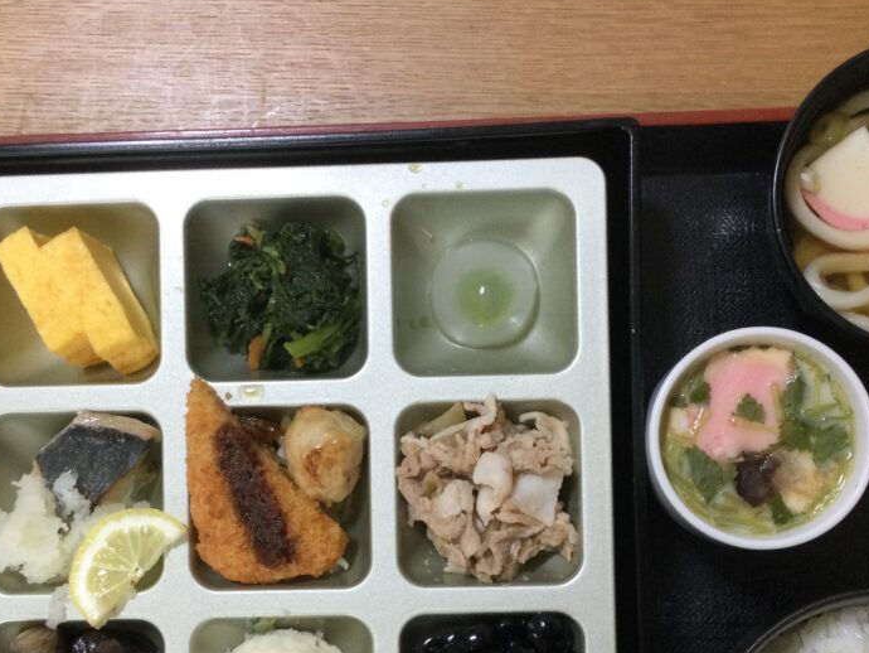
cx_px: 452
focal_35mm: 46
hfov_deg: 41.2
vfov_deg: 31.1
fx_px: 1155
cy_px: 473
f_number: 2.4
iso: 64
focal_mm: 3.3
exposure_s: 1/30
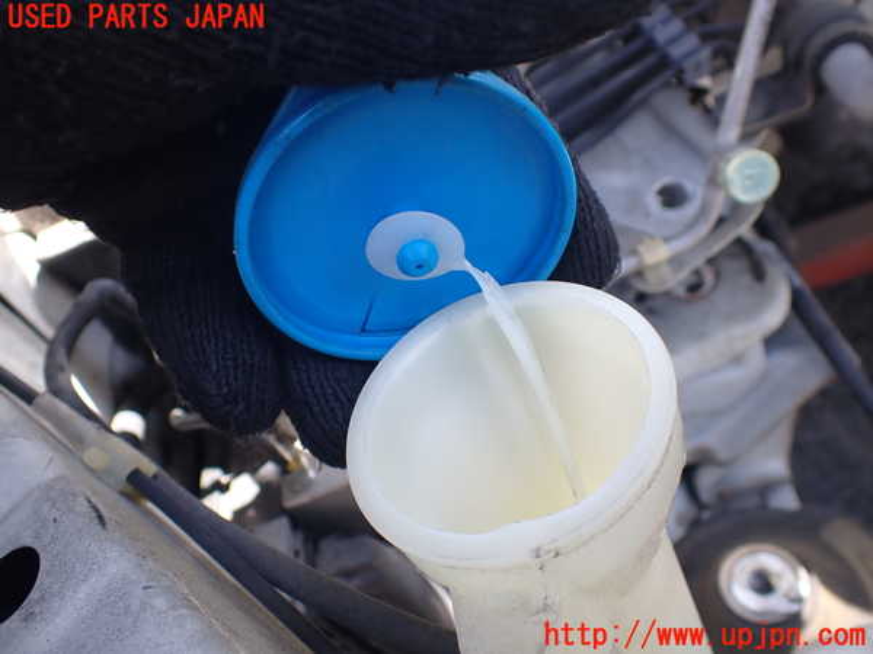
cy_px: 327
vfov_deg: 46.8
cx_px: 436
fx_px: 757
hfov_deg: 60.0
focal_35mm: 30
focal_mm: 5.4
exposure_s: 1/200
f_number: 2.3
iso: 100
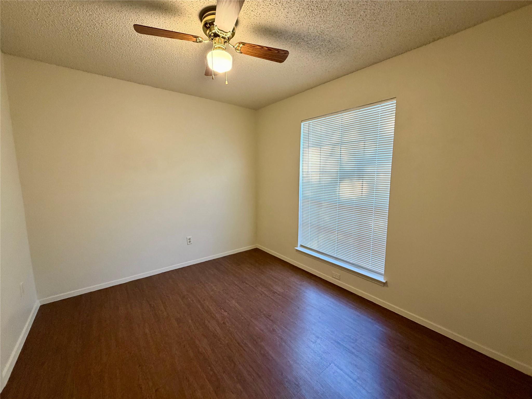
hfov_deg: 102.1
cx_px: 266
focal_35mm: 14
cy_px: 200
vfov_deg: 85.7
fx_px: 215
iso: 400
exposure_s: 1/60
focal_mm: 2.22
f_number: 2.2
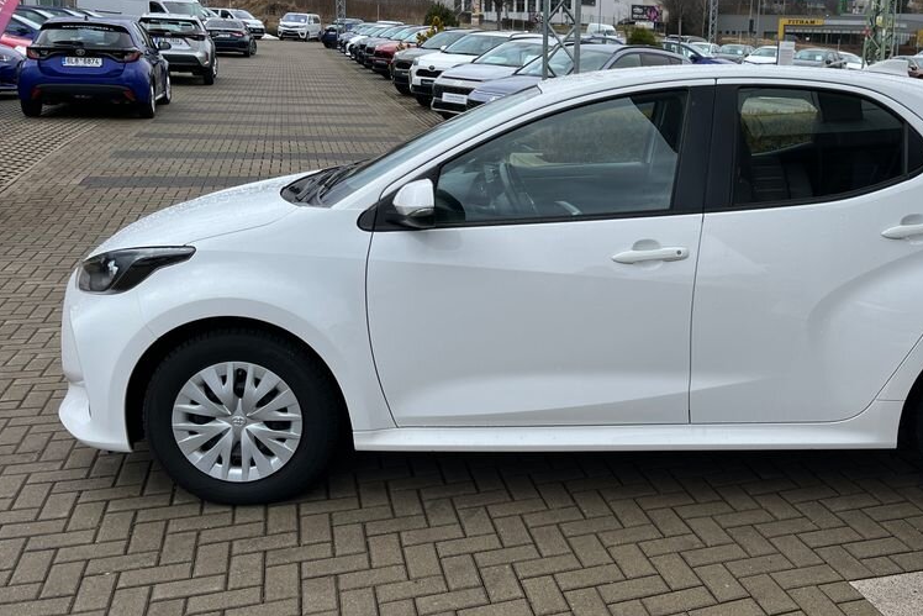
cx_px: 603
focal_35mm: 37
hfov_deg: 51.1
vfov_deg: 35.7
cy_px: 222
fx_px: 949
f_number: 1.6
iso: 50
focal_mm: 5.1
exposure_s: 1/1536
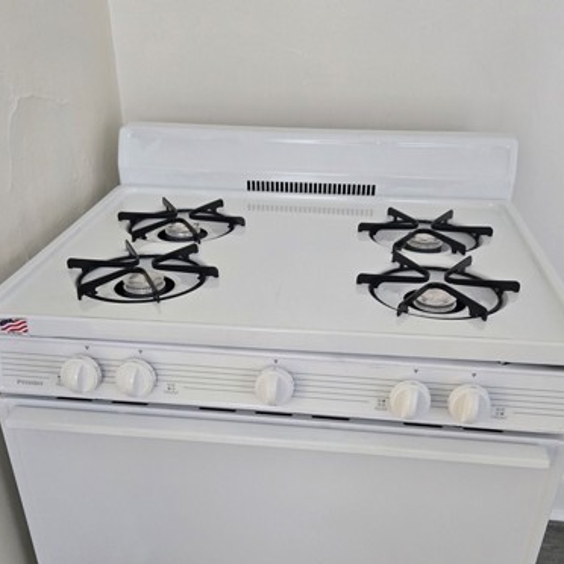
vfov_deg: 46.5
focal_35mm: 35
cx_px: 300
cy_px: 376
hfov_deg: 47.2
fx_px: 645
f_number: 1.8
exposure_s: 1/120
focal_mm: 5.4
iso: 640
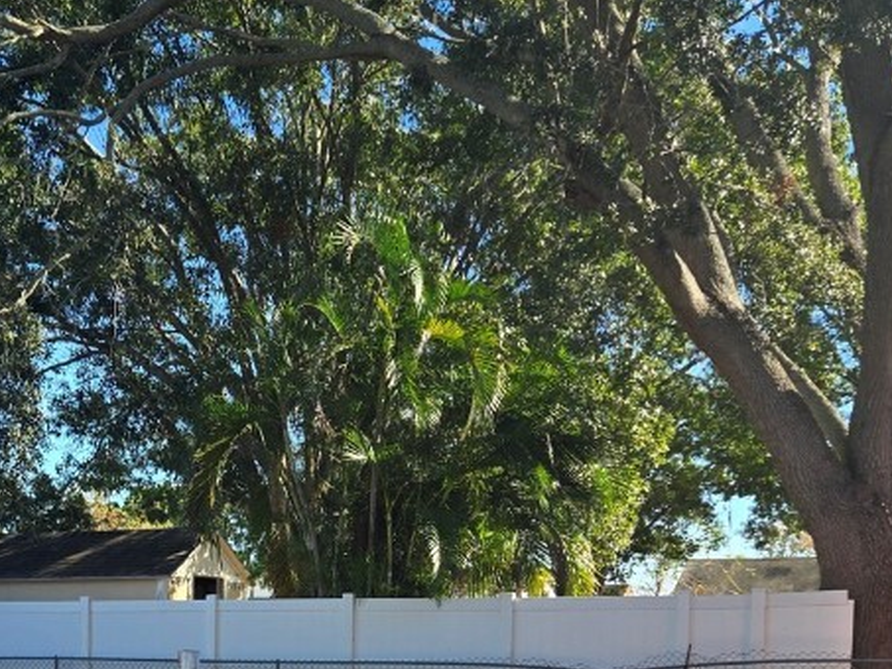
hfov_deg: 35.7
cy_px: 689
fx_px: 1340
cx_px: 183
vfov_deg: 26.4
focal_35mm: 52
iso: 25
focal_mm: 5.4
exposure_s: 1/559
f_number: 1.8
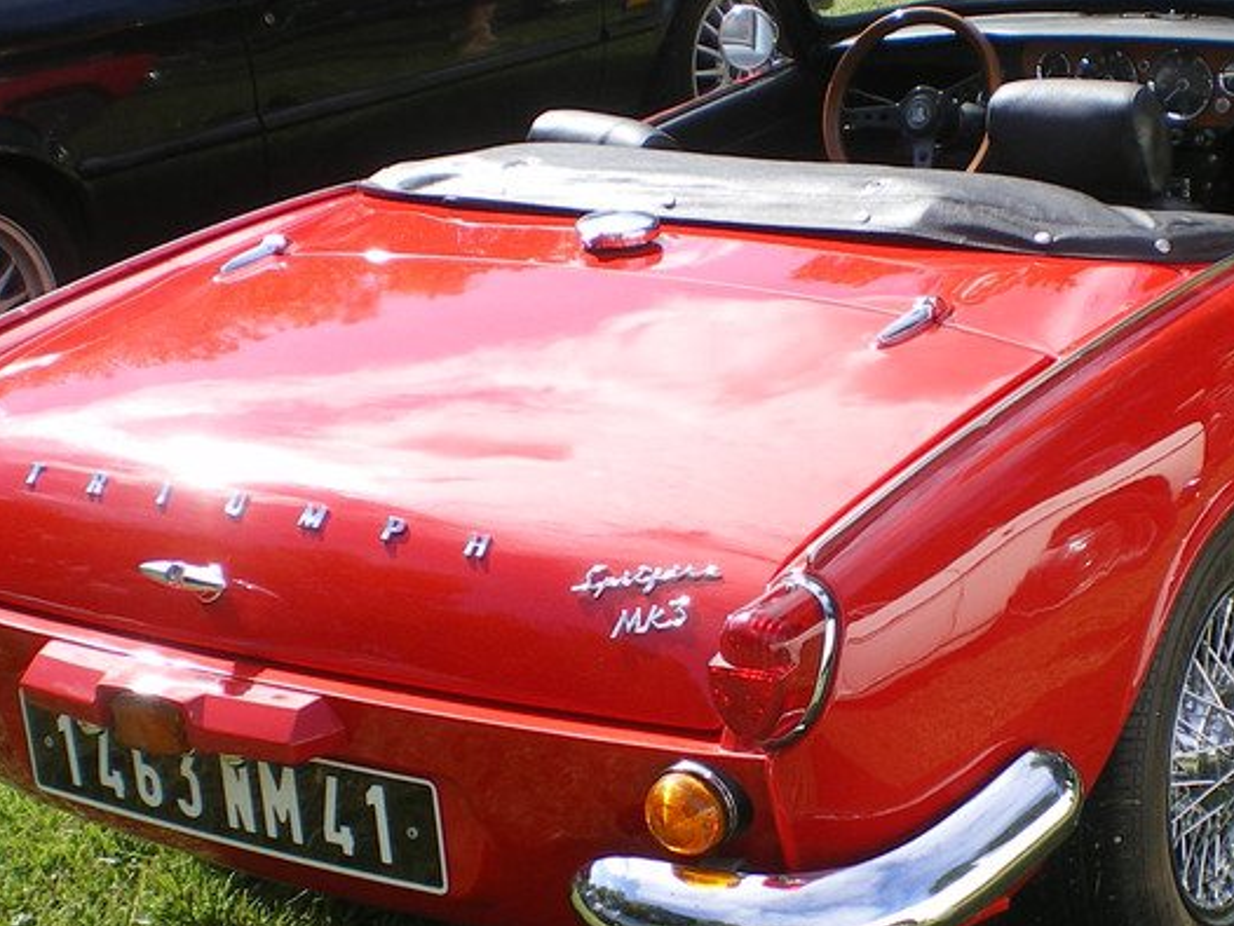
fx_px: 2604
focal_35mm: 73
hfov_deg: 26.4
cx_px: 888
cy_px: 520
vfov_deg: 20.2
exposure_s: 1/250
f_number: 4.6
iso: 50
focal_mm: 6.3
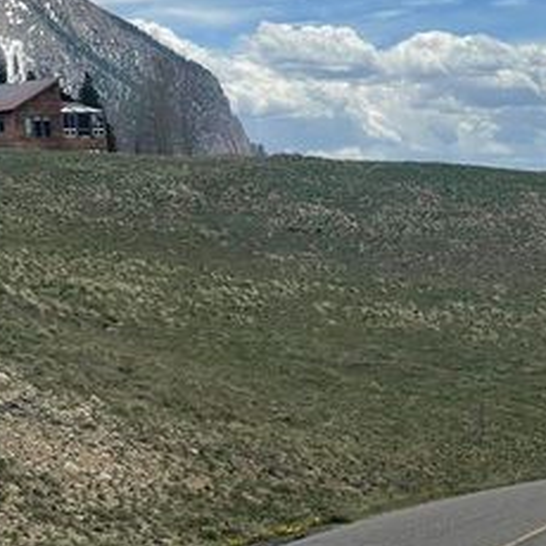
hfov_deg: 14.0
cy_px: 165
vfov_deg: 14.1
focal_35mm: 123
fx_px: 2195
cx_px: 520
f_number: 2.2
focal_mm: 7.5
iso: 20
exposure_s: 1/2320
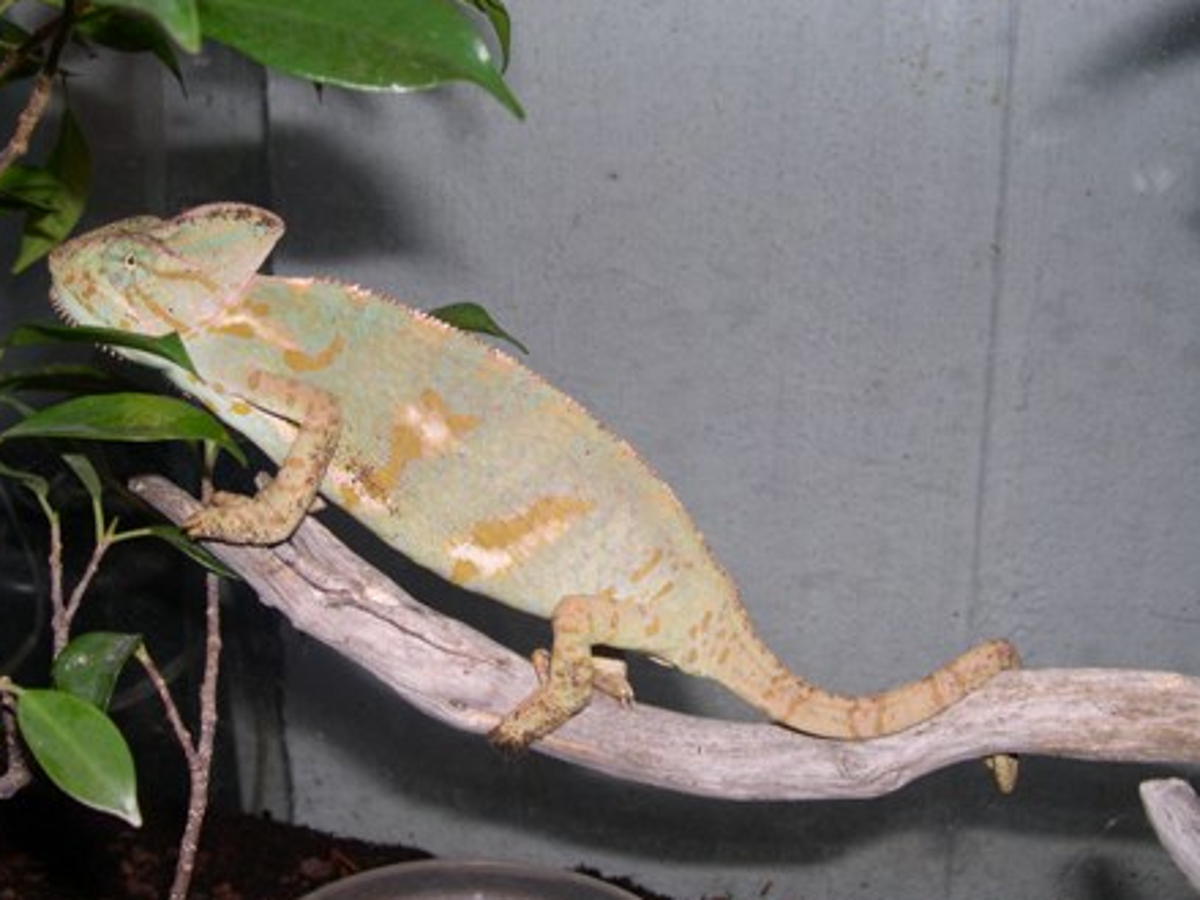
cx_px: 514
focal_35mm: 46
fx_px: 1595
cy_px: 393
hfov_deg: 41.1
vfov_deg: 31.5
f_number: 7.6
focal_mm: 8
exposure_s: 1/60
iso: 100
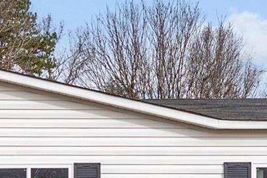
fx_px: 883
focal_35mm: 119
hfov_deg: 16.9
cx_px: 12
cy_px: 154
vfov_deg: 11.5
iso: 1250
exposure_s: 1/500
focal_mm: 24
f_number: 9
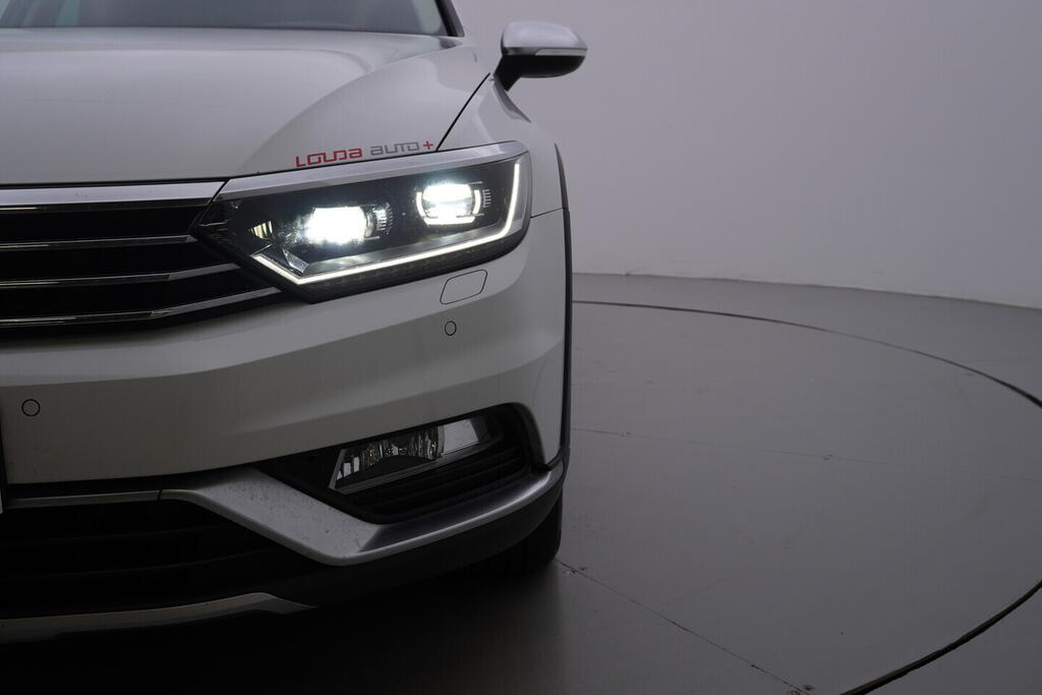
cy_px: 348
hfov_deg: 53.1
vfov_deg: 36.9
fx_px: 1042
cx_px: 521
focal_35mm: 36
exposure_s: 1/160
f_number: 5.6
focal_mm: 24
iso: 125
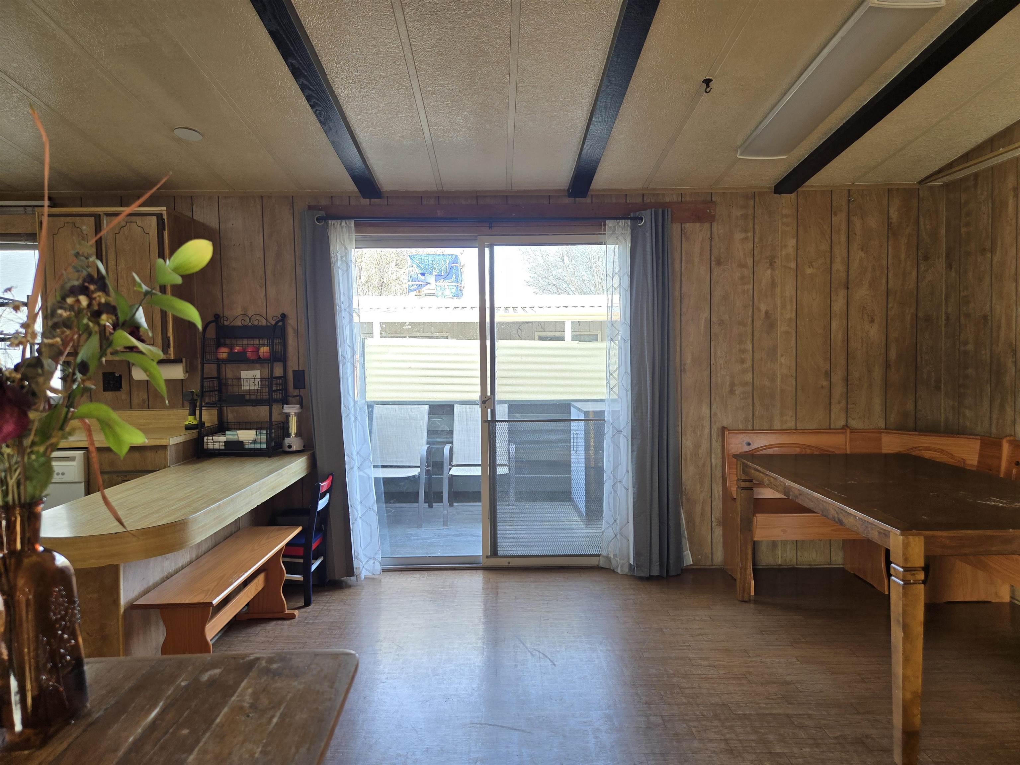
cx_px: 510
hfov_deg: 73.9
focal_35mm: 23
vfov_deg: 58.9
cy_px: 382
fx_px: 678
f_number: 1.8
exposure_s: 1/120
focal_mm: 5.4
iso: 80
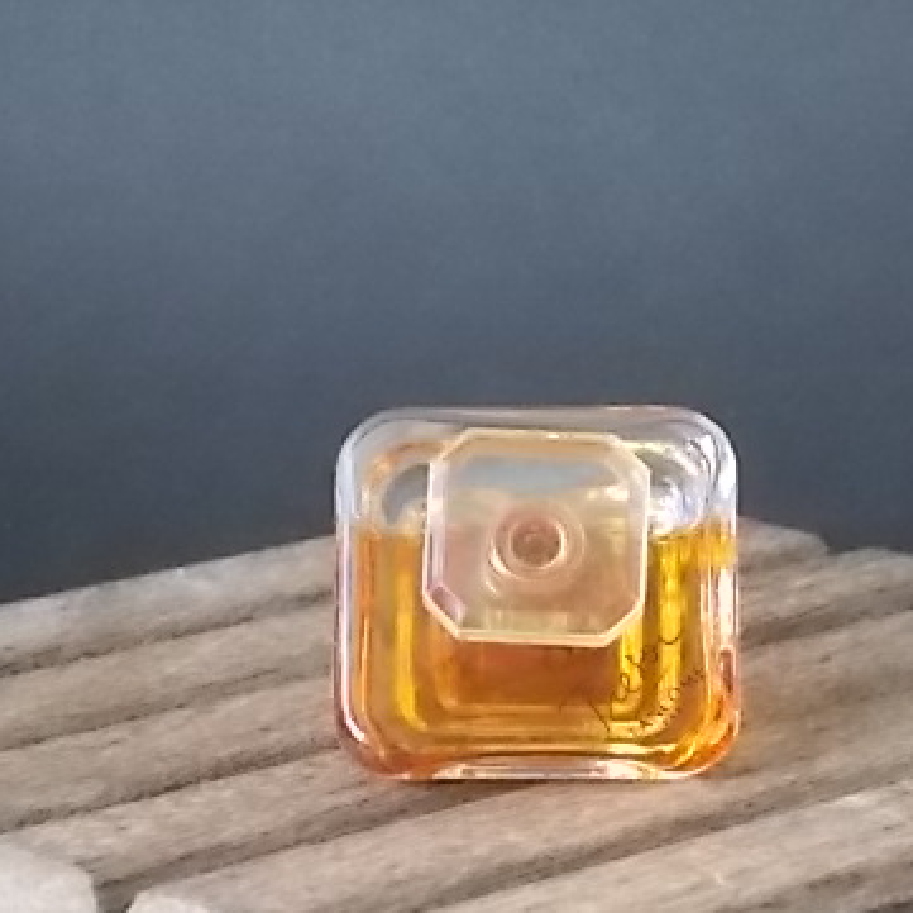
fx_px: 5282
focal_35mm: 177
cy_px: 604
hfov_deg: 9.9
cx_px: 496
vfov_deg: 9.9
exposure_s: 1/40
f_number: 6
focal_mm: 20.1
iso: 800
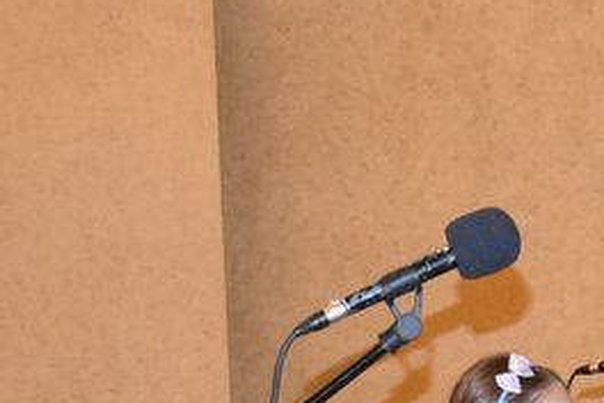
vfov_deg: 7.7
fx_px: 2951
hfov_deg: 11.0
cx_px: 1071
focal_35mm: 176
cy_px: 459
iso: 1250
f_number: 4.2
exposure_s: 1/60
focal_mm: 31
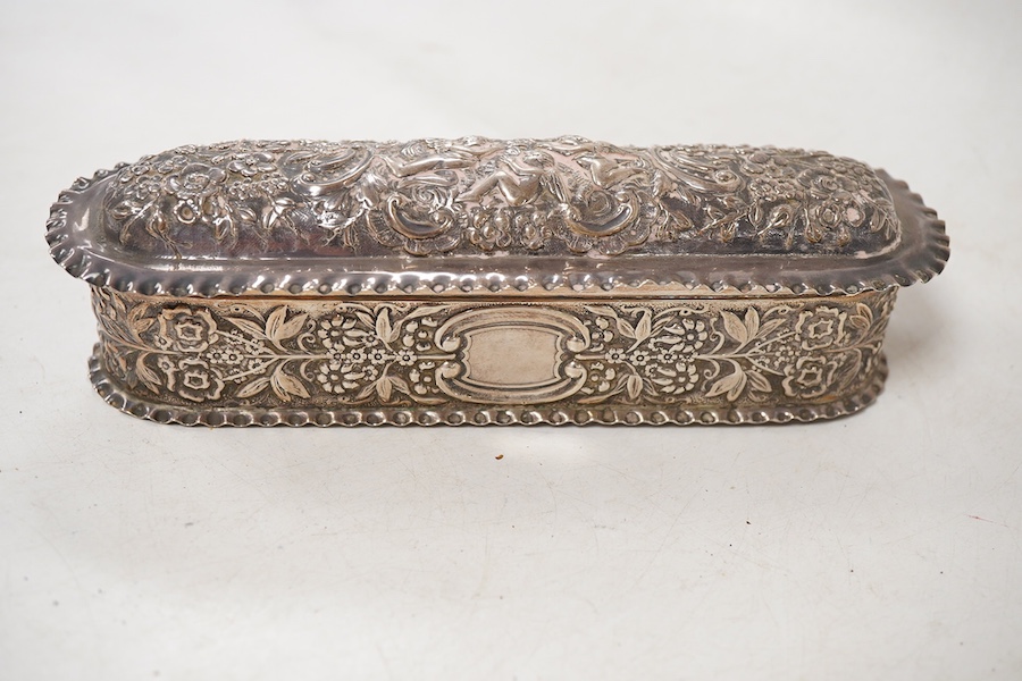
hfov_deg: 43.6
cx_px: 511
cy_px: 340
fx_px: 1277
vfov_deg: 29.9
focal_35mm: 45
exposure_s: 1/125
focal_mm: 30
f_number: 8
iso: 1250
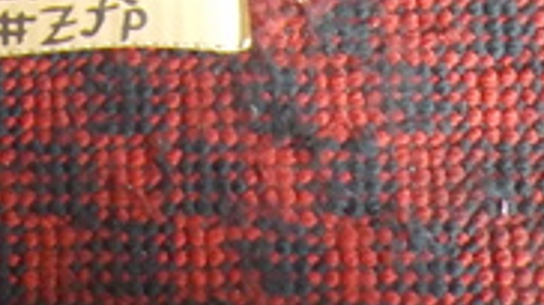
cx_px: -81
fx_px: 2075
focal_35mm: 144
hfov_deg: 14.5
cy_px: -493
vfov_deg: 7.7
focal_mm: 4.1
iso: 180
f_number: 3.3
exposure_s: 1/30
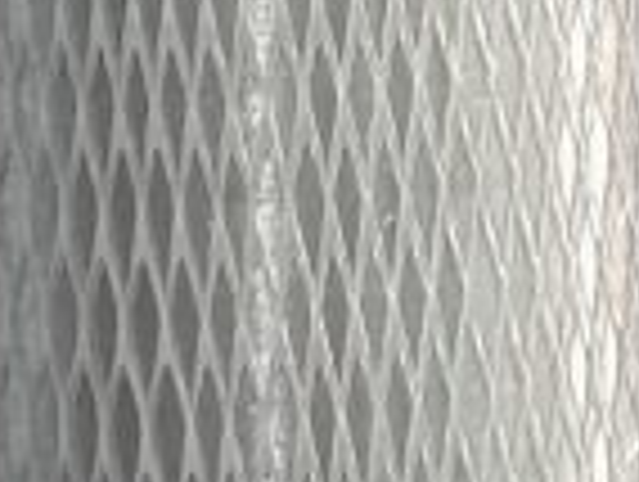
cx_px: 436
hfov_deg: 13.5
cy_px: -626
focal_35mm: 146
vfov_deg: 9.3
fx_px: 2700
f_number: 1.8
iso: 320
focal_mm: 3.98
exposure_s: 1/30
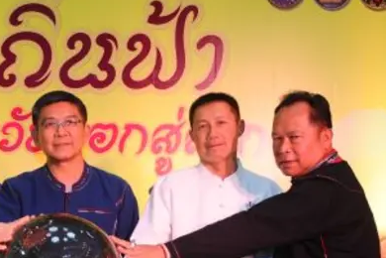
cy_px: 222
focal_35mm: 80
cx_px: 64
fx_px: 858
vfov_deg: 16.9
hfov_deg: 24.8
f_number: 4
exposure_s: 1/125
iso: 1600
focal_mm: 40
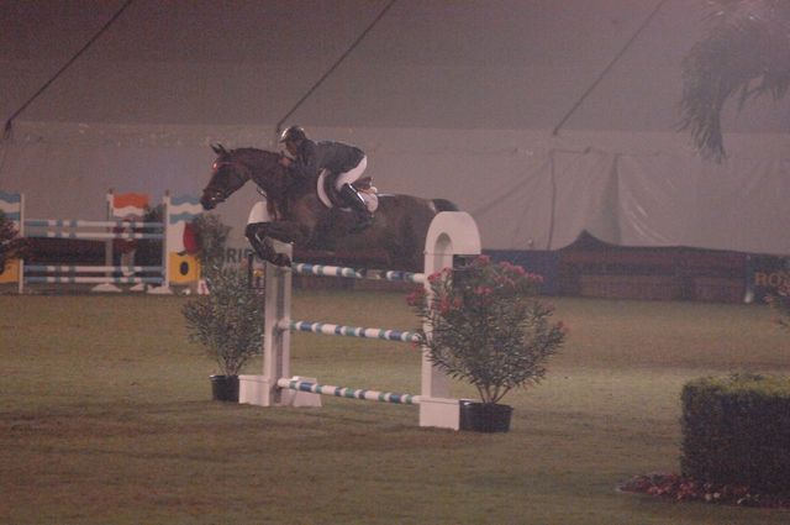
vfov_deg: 4.6
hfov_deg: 6.9
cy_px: 262
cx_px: 395
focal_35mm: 300
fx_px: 6575
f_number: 2.8
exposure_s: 1/320
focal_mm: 200
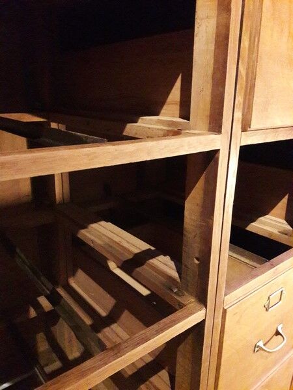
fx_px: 316
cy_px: 195
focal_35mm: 28
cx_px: 146
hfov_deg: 49.7
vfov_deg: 63.4
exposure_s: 1/25
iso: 800
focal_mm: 3.7
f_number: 1.9
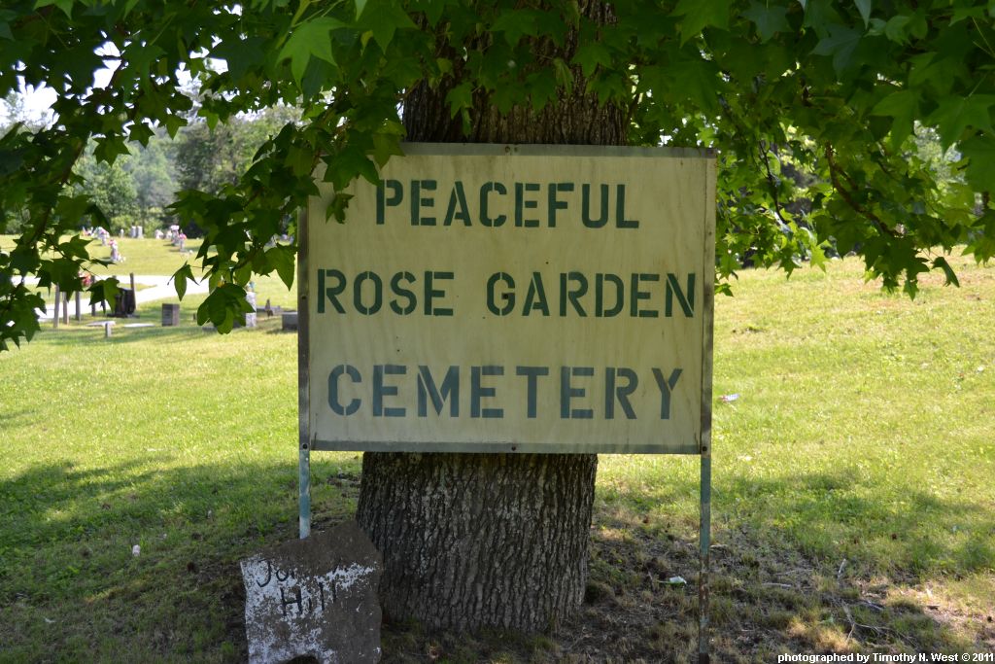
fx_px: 1161
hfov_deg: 46.4
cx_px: 498
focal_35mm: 42
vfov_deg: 31.9
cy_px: 332
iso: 100
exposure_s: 1/125
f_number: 5.6
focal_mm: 28
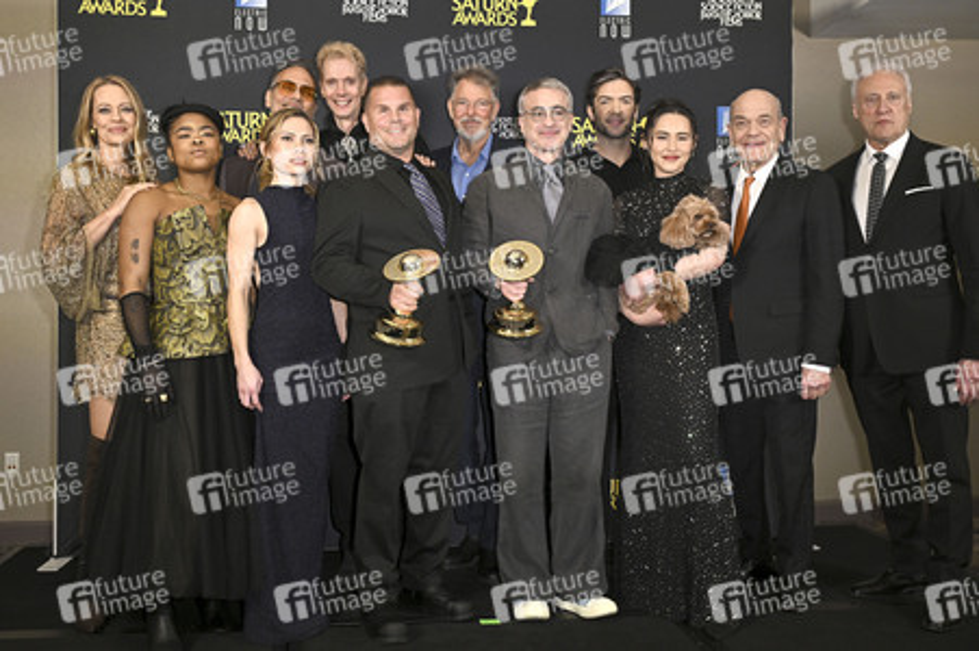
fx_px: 951
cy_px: 326
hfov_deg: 54.5
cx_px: 490
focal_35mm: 35
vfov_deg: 37.8
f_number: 5.6
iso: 2000
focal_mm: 35
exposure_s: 1/320
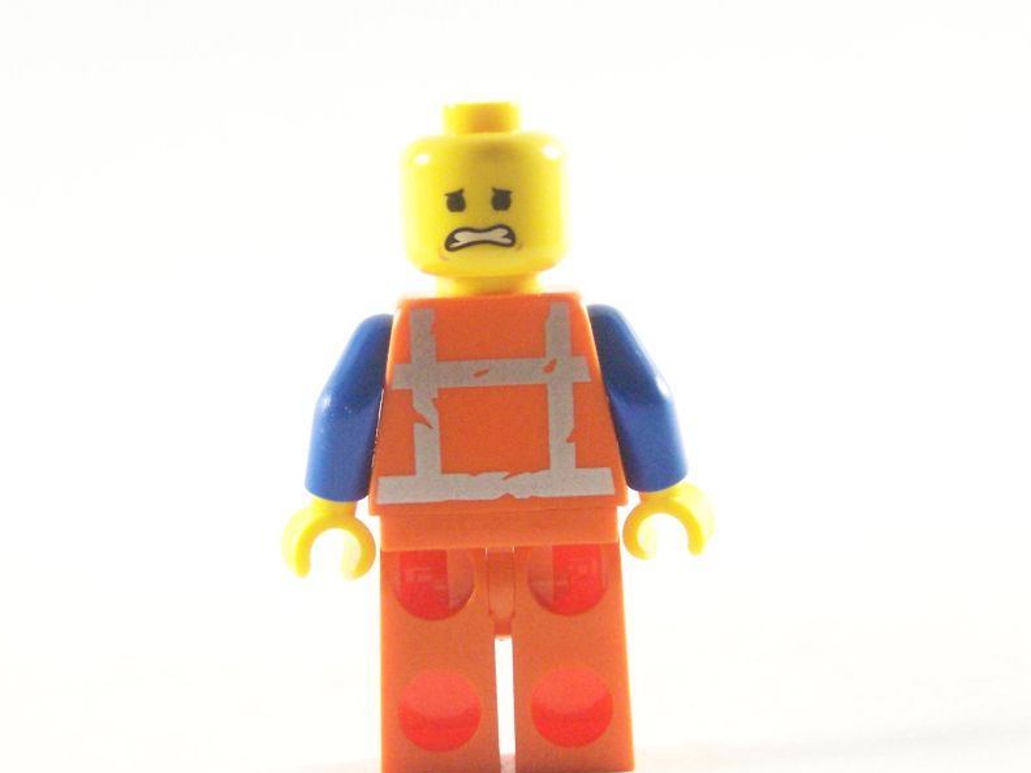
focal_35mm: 106
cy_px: 405
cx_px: 510
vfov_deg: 14.0
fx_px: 3157
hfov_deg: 18.5
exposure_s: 1/60
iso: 400
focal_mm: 13.7
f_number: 3.2
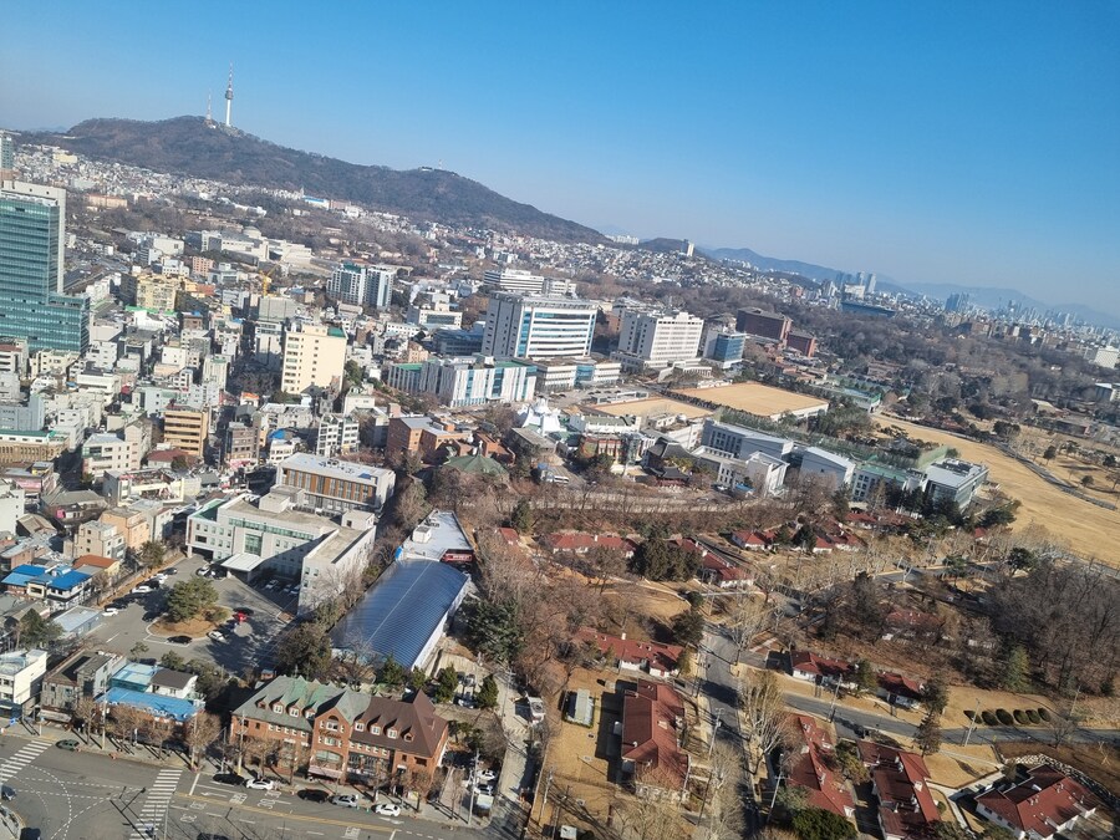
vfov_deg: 53.1
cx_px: 560
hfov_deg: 67.3
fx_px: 841
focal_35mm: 26
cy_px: 420
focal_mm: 5.4
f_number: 1.8
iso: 50
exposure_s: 1/2680
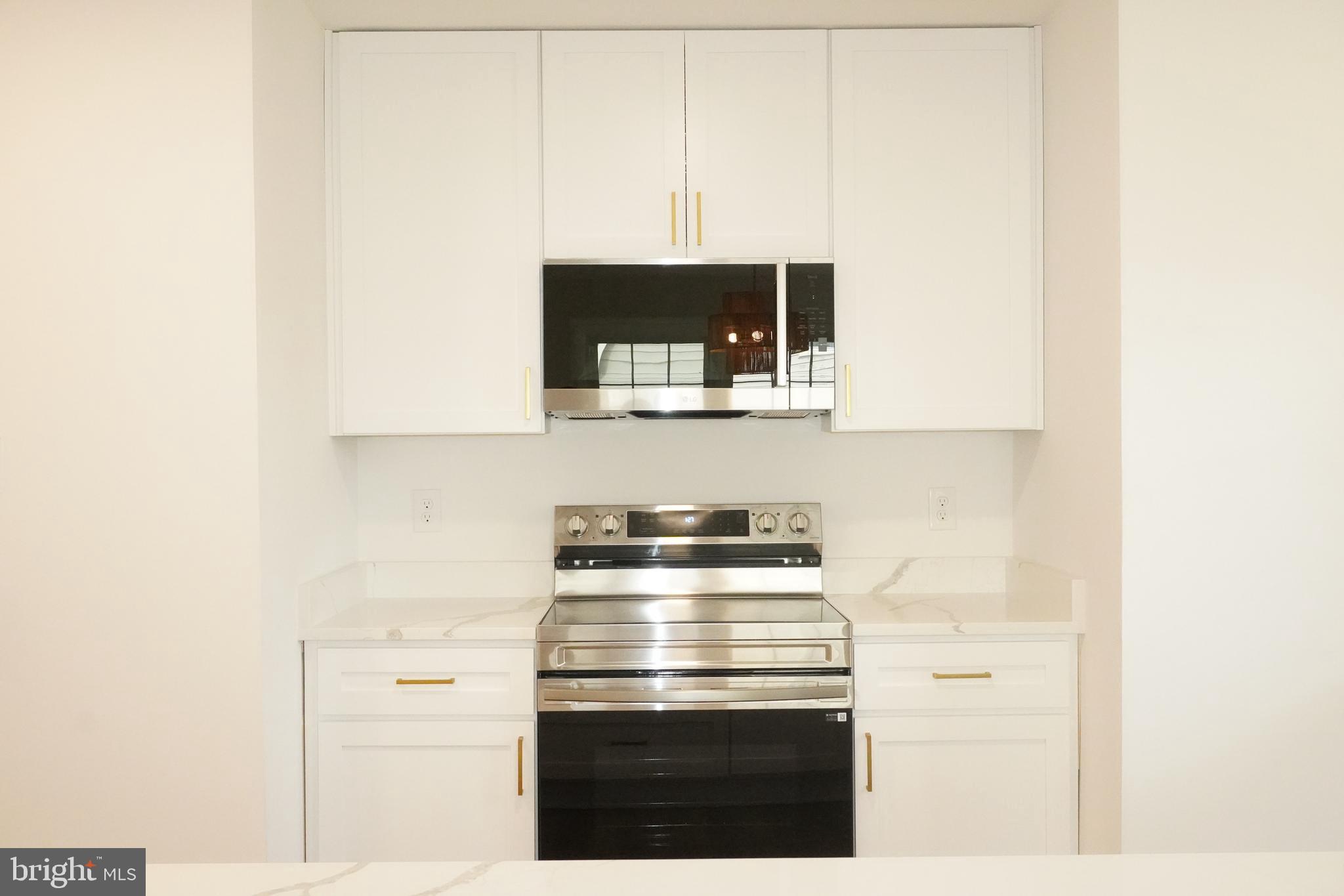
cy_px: 448
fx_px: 1344
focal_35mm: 36
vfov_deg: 36.9
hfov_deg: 53.1
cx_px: 672
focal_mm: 24
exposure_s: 1/160
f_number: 10
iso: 8000
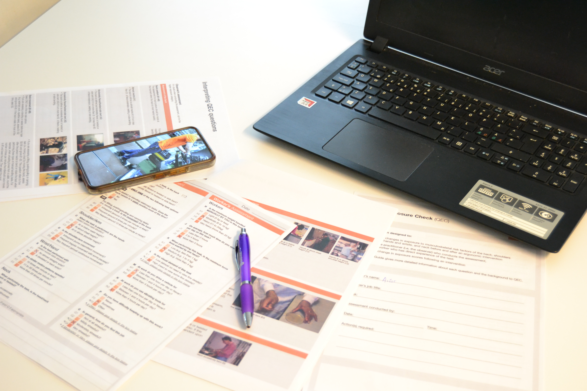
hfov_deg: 35.1
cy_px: 196
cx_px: 294
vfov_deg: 23.8
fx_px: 929
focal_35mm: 57
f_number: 4.8
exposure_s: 1/60
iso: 2000
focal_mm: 38
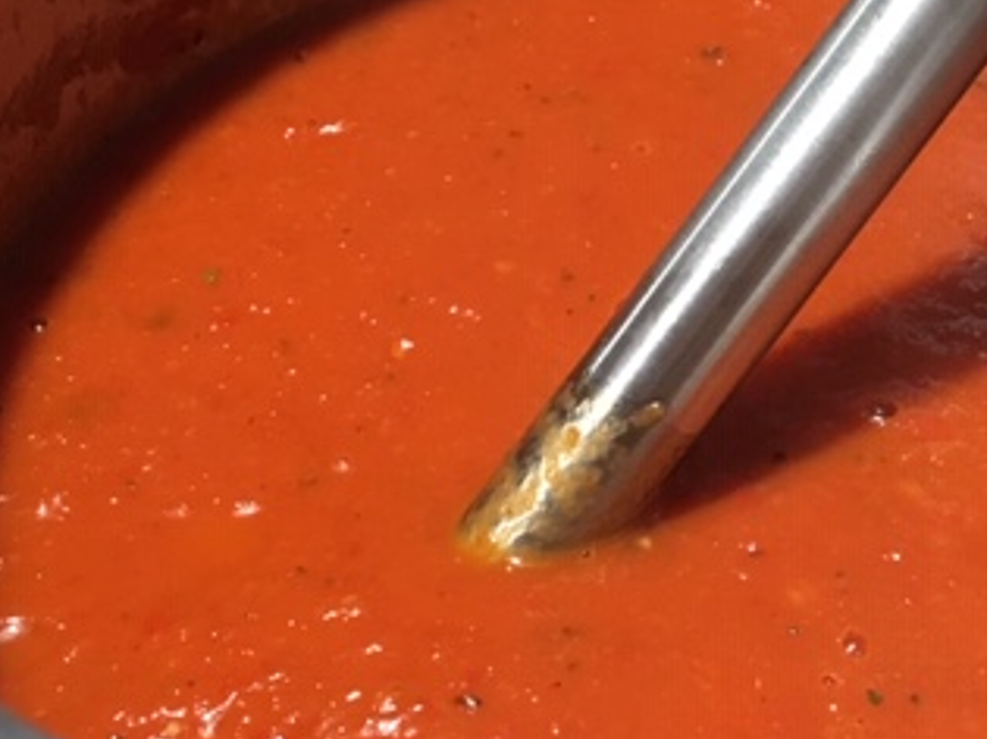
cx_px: 736
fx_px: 1682
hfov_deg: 32.1
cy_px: 366
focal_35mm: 59
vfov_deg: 24.8
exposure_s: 1/30
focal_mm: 4.15
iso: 160
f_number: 2.2
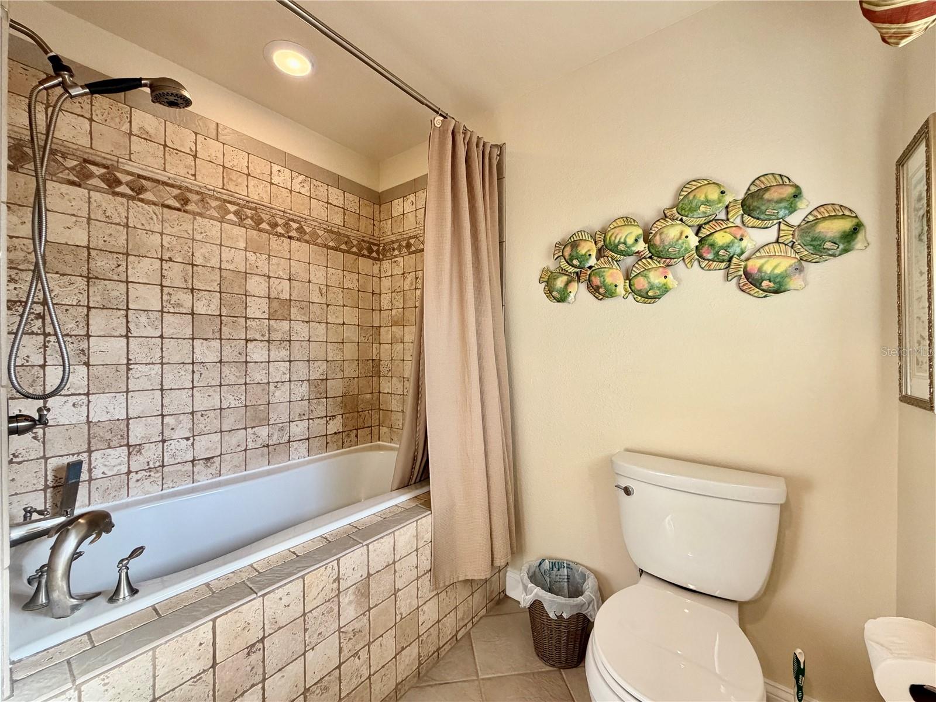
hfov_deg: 102.1
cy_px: 351
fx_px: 379
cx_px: 468
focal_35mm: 14
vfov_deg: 85.7
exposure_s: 1/113
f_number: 2.2
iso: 320
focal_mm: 2.22
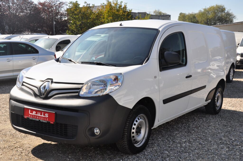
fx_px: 324
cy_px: 80
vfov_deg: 28.0
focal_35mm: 48
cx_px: 122
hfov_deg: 41.2
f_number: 9
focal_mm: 32
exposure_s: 1/320
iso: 500
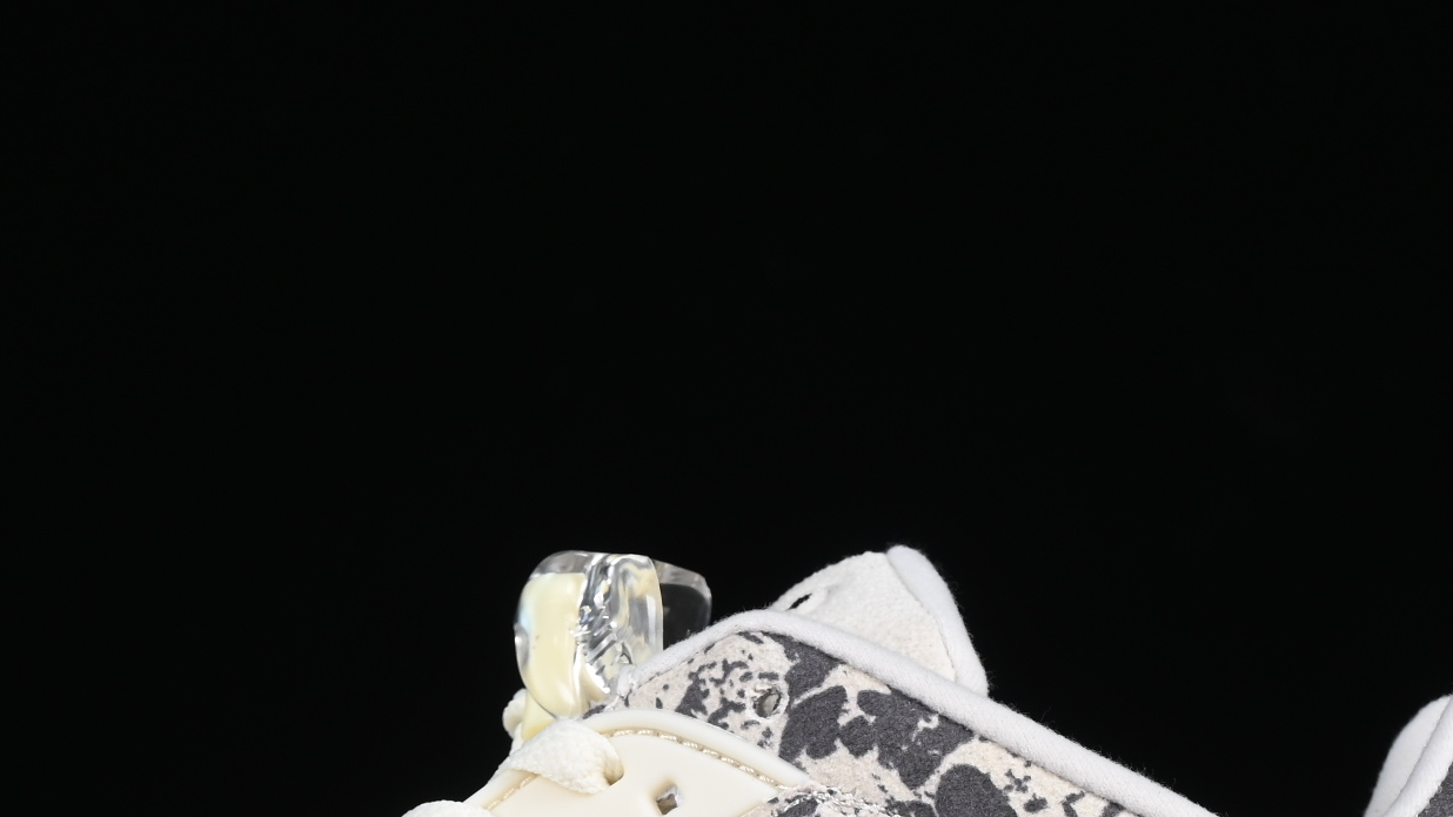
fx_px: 6819
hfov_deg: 12.2
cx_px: 548
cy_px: 1007
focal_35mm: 177
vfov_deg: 6.8
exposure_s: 1/80
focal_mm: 50
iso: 160
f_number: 8
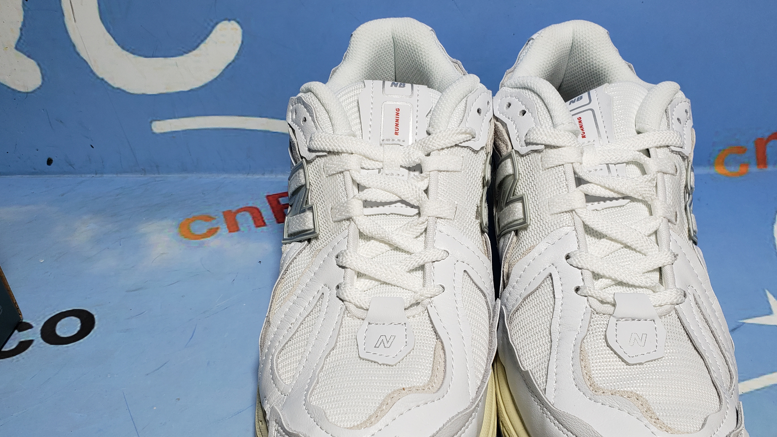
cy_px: 280
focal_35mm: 33
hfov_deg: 59.4
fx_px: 680
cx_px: 410
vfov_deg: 35.4
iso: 50
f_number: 2.4
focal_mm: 4.3
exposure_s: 1/289
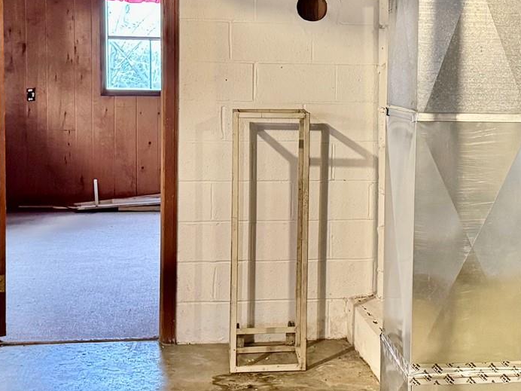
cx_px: 379
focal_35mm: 71
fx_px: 1069
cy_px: 142
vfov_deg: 20.7
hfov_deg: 27.1
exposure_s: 1/40
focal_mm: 6.76
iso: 640
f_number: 1.78
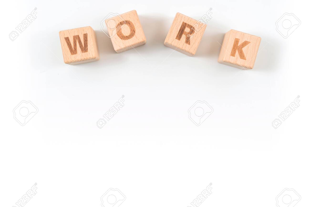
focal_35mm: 50
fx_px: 431
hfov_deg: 39.6
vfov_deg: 27.0
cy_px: 104
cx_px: 155
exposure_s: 1/60
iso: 100
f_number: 8
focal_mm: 50
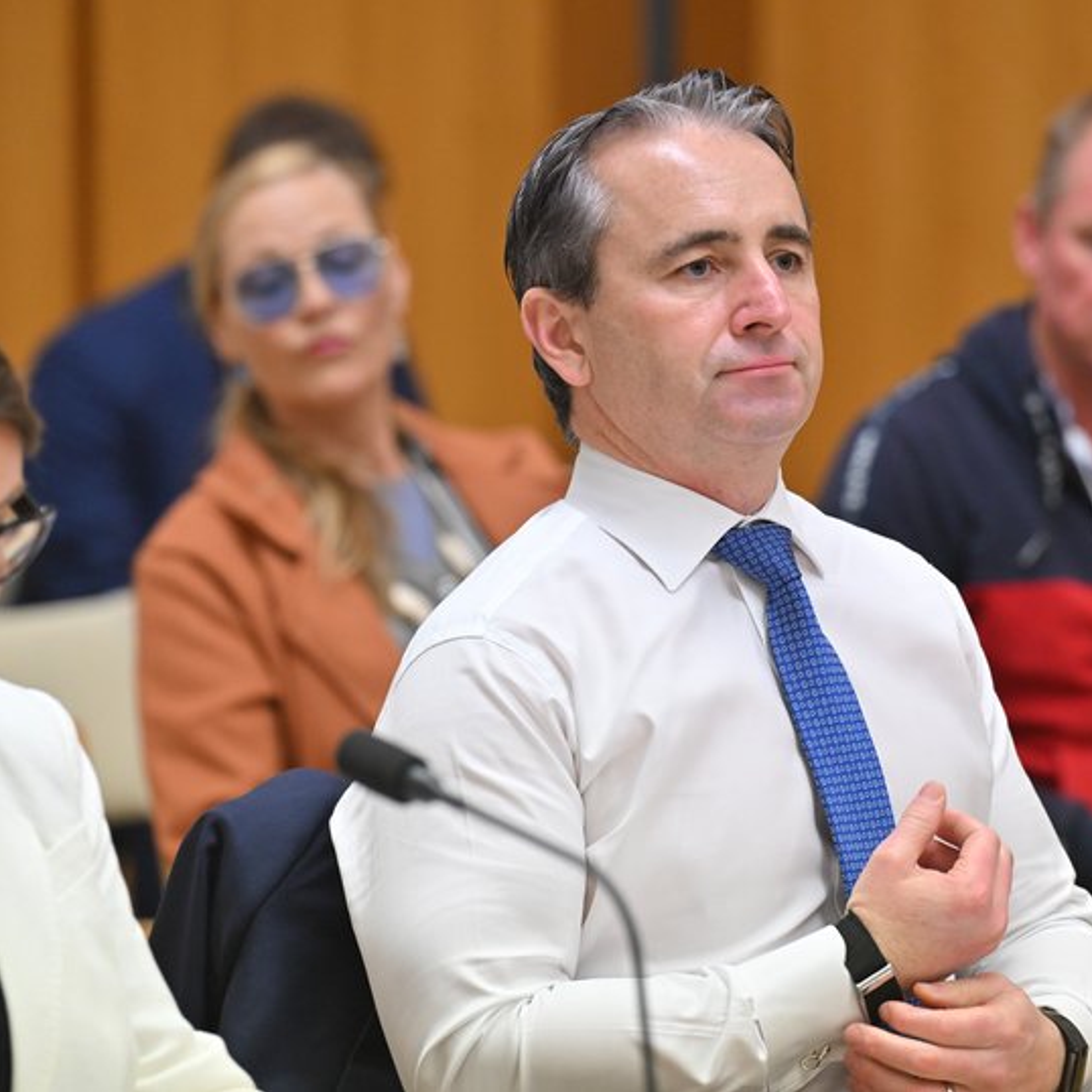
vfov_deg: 6.8
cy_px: 546
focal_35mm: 256
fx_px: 9137
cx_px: 753
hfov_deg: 6.8
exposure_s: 1/320
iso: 2500
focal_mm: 200
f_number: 4
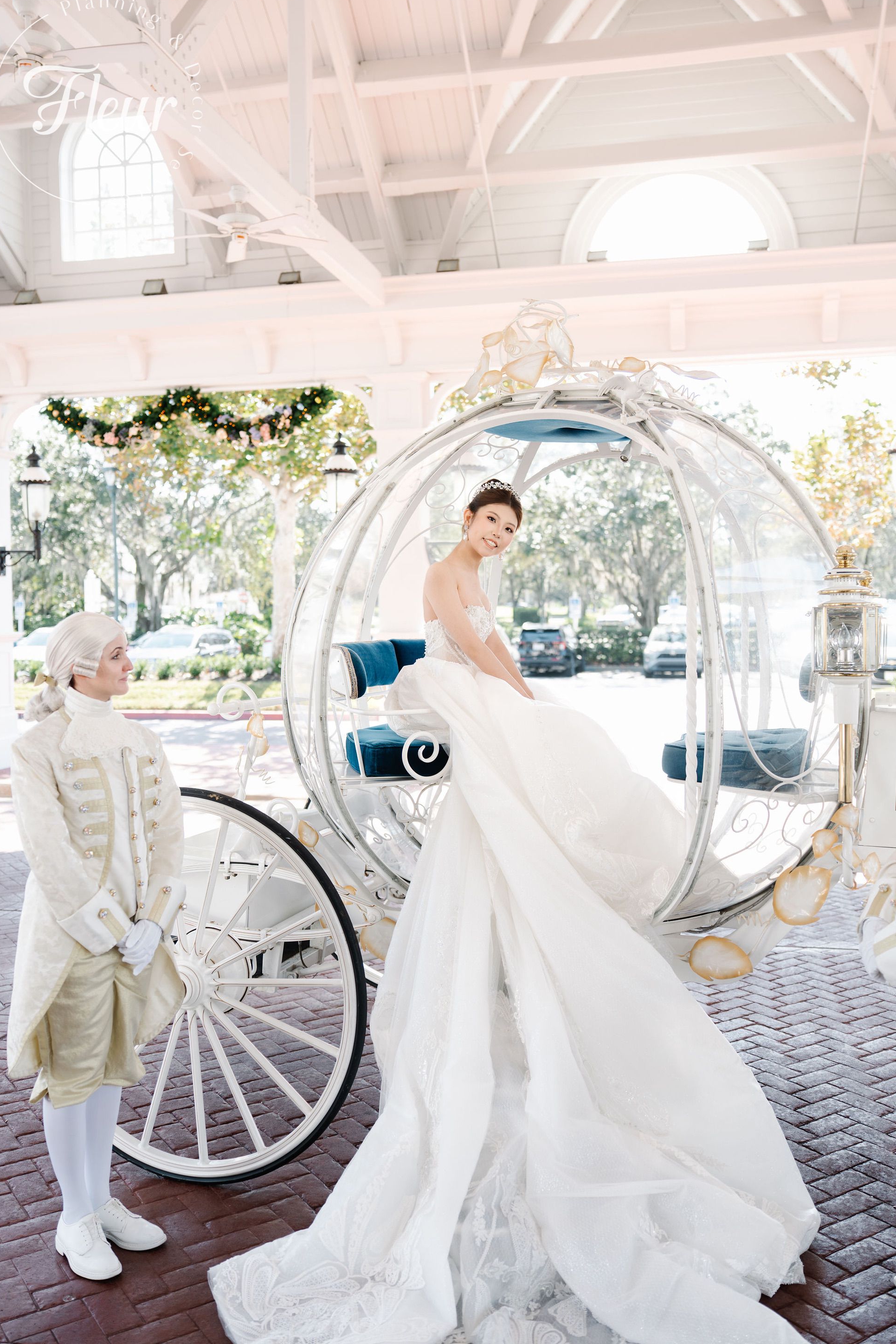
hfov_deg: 45.0
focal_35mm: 29
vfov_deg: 63.7
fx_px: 1083
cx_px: 447
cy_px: 682
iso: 100
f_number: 2
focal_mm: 28
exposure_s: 1/250
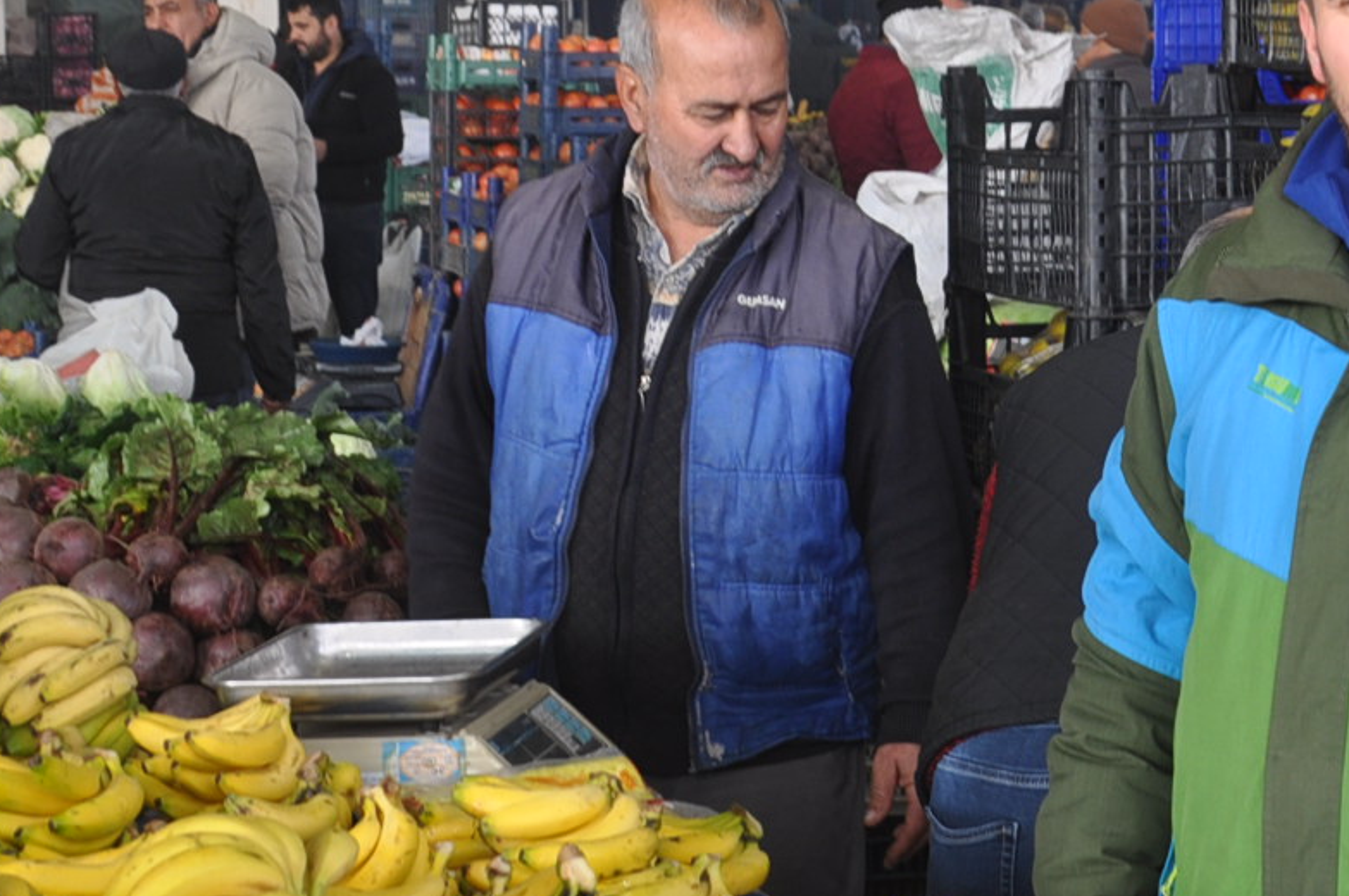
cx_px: 1187
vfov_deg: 11.9
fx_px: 4304
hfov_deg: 17.6
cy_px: 398
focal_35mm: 115
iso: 200
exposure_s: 1/40
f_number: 6.3
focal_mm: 28
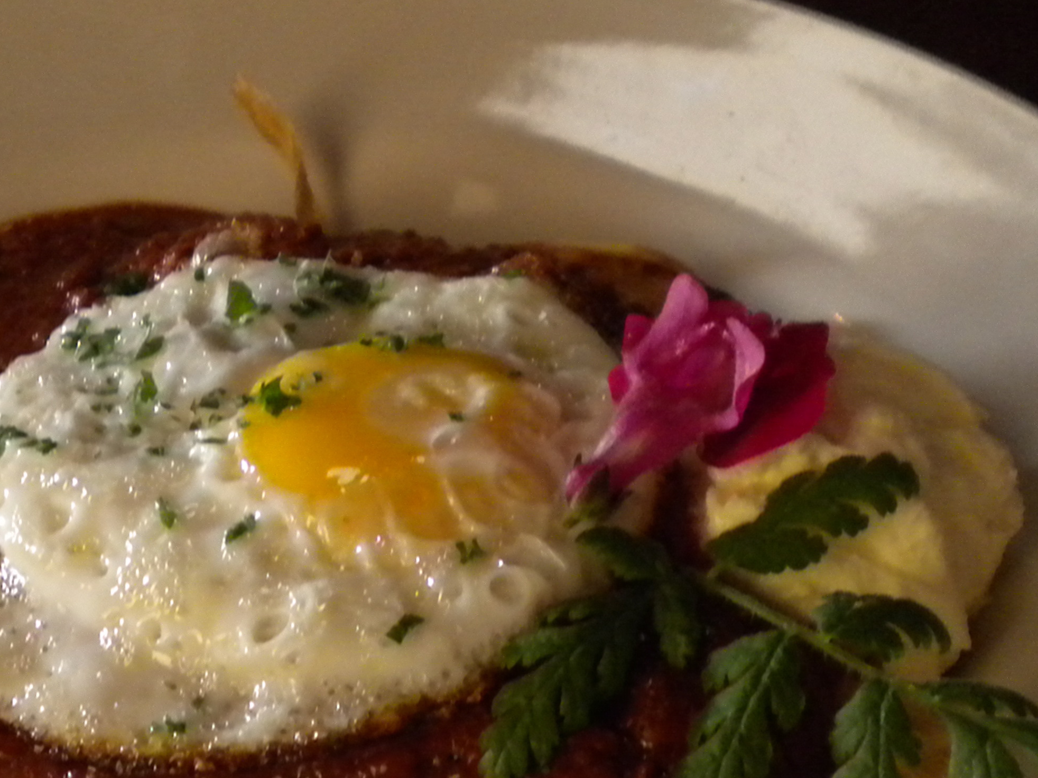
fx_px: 1949
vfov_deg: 22.2
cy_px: 641
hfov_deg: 29.6
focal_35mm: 65
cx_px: 323
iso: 400
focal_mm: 6.3
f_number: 3.1
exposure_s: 1/17.4
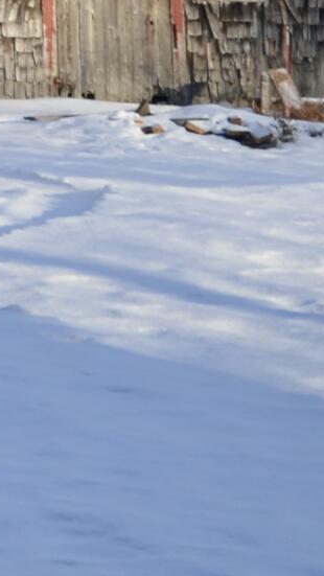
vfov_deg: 11.7
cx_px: -548
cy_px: -421
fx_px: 2611
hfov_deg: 6.6
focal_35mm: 171
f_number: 6.3
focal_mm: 20
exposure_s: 1/160
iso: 100
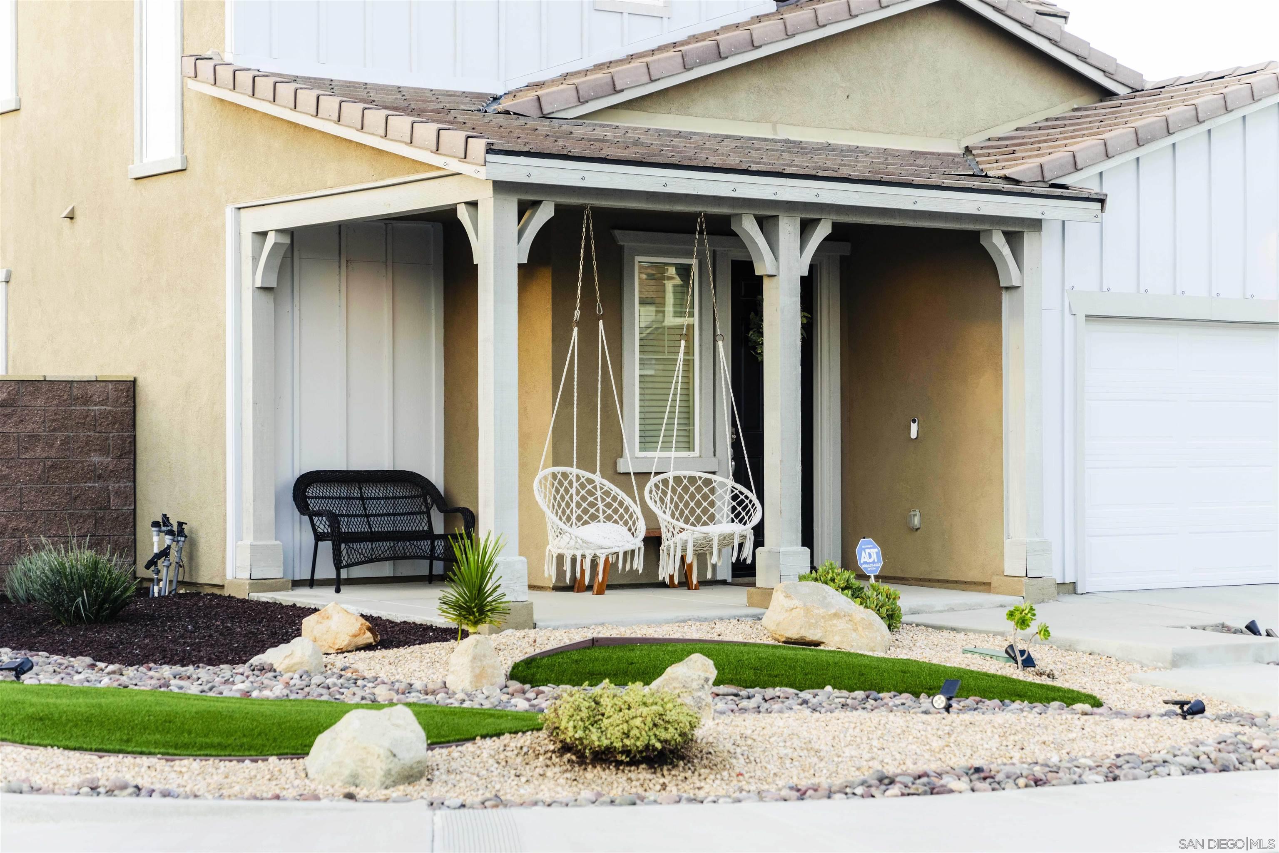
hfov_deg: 28.8
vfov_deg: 19.5
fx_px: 2487
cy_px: 426
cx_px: 640
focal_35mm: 70
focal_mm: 70
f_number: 2.8
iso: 100
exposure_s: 1/400
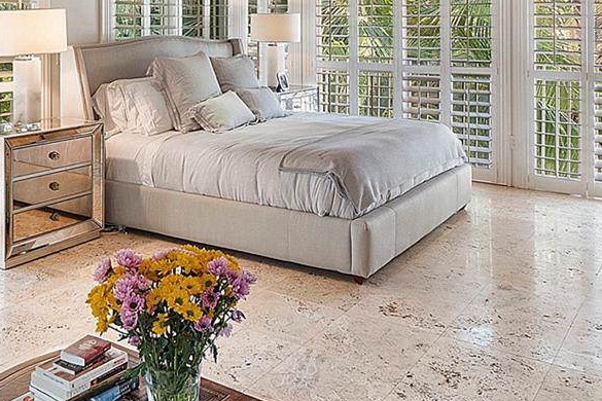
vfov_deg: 30.7
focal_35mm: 41
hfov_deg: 46.7
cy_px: 16
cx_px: 201
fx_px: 686
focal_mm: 10
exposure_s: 1/2.5
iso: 160
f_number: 11
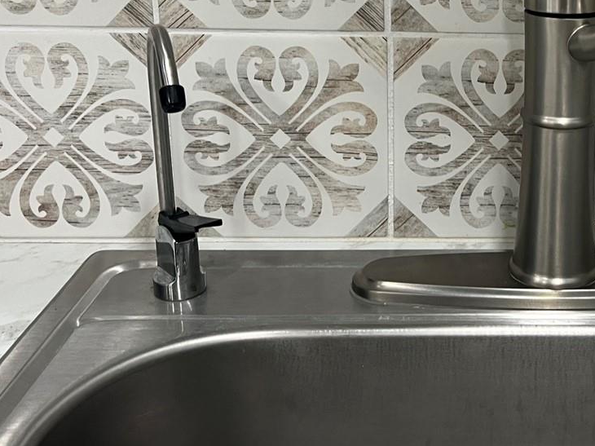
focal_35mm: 57
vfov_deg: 25.2
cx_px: 507
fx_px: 979
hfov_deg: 32.5
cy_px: 82
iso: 80
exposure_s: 1/60
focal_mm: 5.7
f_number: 1.5
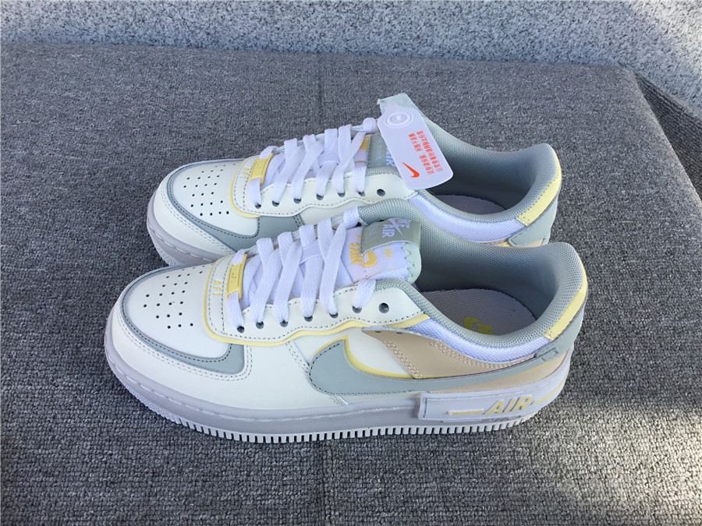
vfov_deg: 45.4
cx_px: 351
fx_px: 629
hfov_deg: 58.4
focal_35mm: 31
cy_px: 263
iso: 25
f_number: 2.4
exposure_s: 1/327
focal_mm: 3.3
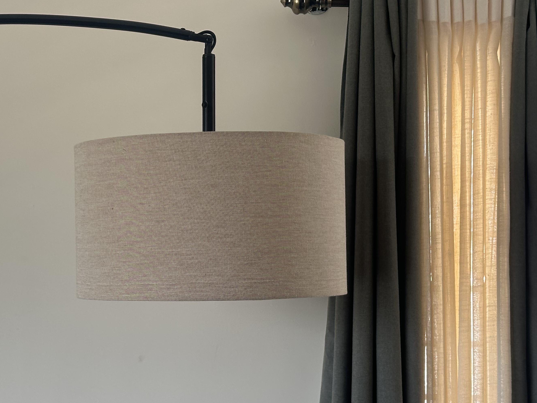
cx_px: 139
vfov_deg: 20.1
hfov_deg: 26.4
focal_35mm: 73
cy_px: 251
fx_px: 1132
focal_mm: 6.86
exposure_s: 1/121
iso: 80
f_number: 1.78
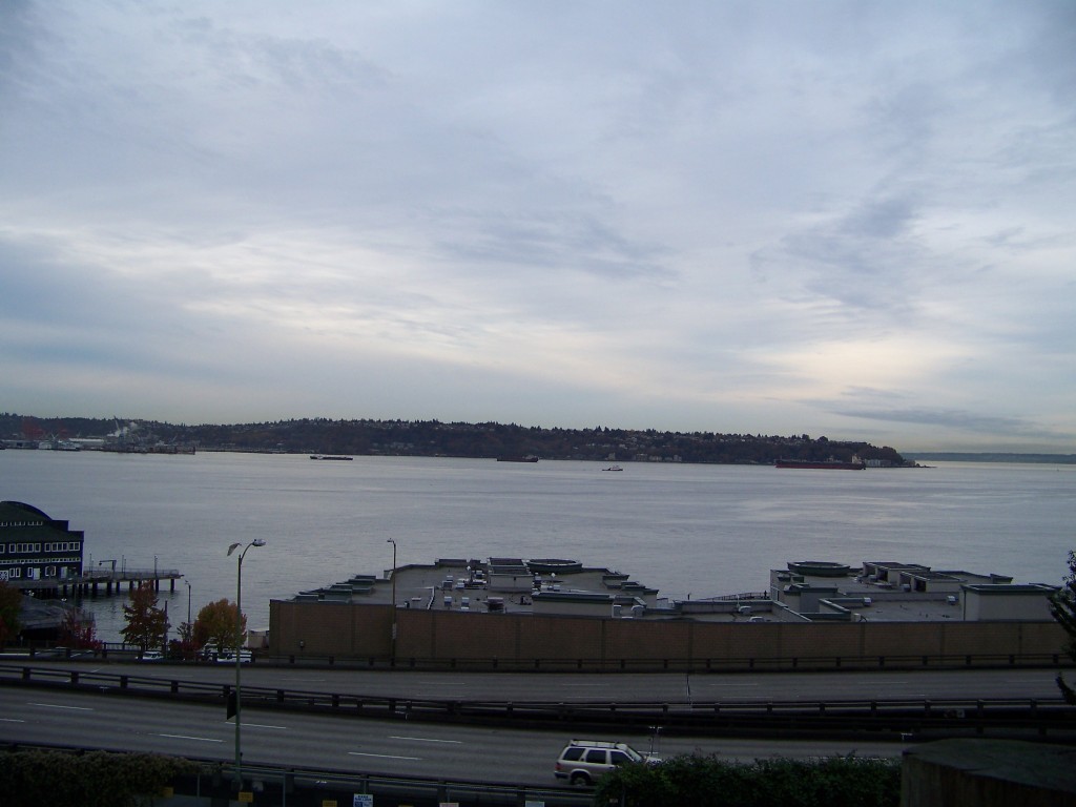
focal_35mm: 36
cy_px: 404
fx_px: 1119
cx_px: 538
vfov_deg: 39.7
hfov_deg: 51.4
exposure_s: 1/200
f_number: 2.8
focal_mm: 5.85
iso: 64
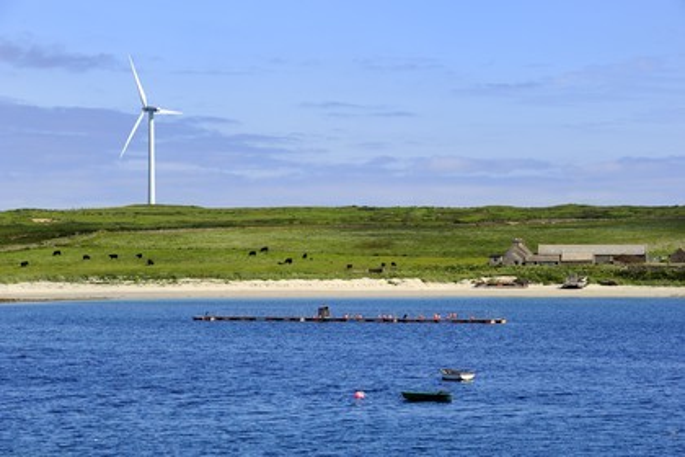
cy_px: 228
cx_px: 342
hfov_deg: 15.2
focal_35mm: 135
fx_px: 2569
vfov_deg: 10.2
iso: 200
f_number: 11
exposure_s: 1/250
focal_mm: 135
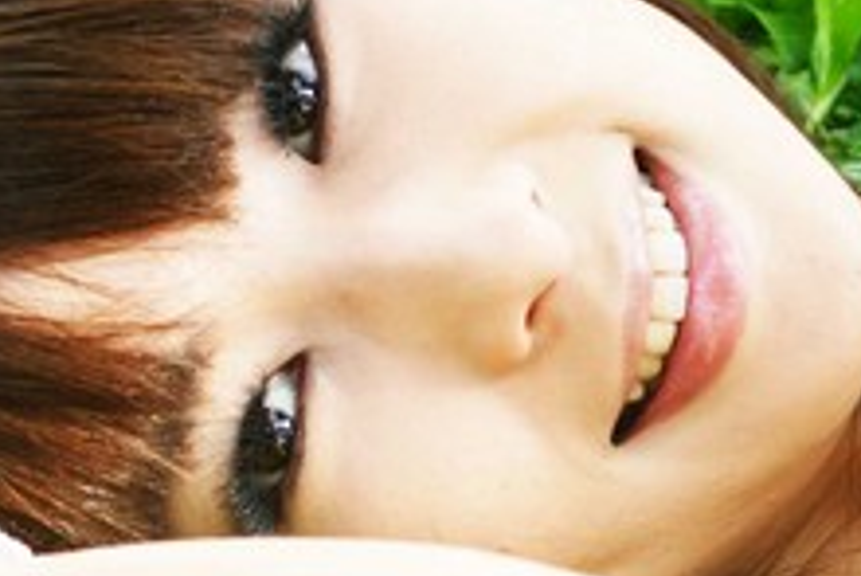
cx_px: 900
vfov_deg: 3.6
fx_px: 9198
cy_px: 417
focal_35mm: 384
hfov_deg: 5.3
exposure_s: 1/160
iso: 200
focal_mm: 55
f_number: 5.6
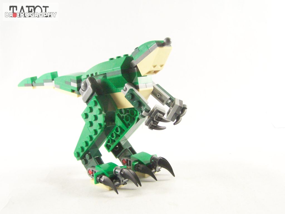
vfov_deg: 33.6
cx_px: 142
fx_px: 354
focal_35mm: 43
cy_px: 107
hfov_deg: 43.9
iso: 400
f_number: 3.2
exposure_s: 1/60
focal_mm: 7.1
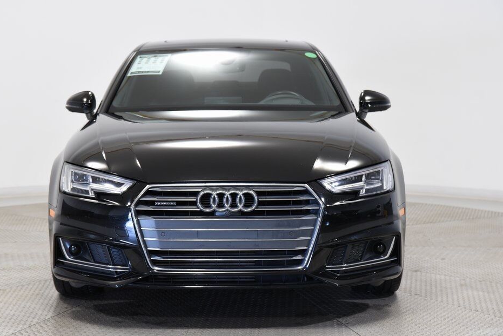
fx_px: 1076
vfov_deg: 17.7
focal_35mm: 77
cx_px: 228
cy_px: 154
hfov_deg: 26.3
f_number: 4.5
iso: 1600
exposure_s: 1/80
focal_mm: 70
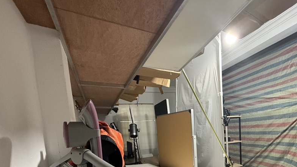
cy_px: 142
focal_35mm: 20
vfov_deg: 51.0
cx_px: 188
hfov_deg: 84.8
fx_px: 157
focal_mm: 2.22
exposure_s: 1/60
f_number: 2.2
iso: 500
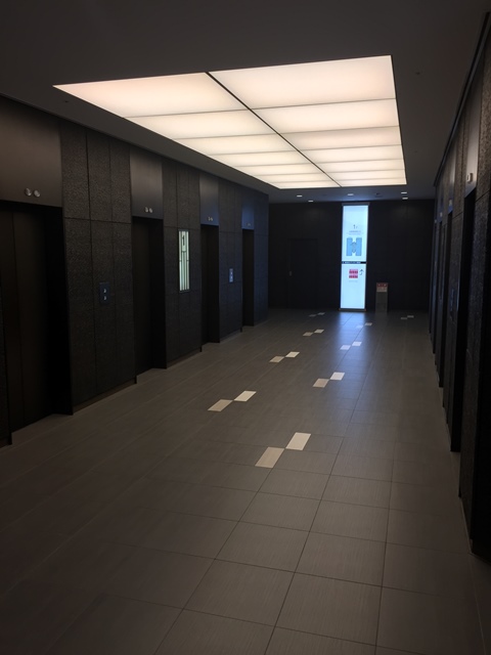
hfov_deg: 48.2
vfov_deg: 61.7
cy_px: 328
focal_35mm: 29
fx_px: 548
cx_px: 246
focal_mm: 4.15
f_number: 2.2
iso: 32
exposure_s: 1/40
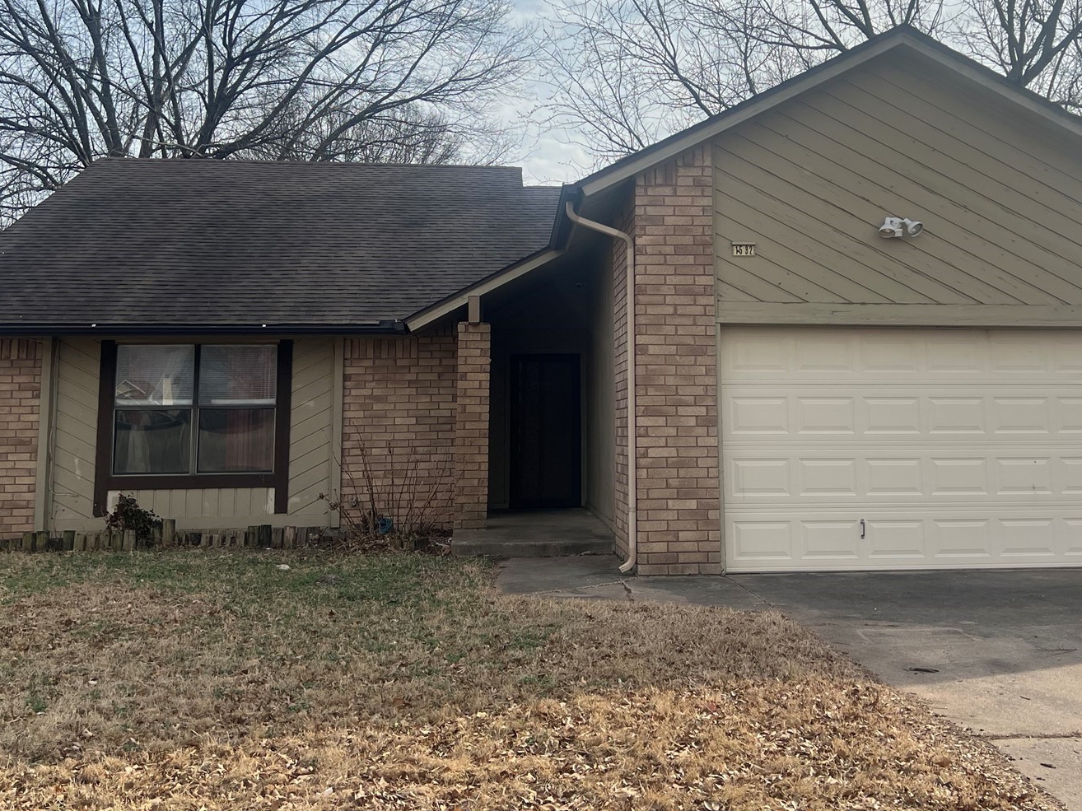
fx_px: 1188
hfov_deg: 48.8
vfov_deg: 37.4
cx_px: 628
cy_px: 287
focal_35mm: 38
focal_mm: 5.7
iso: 50
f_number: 1.5
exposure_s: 1/3571
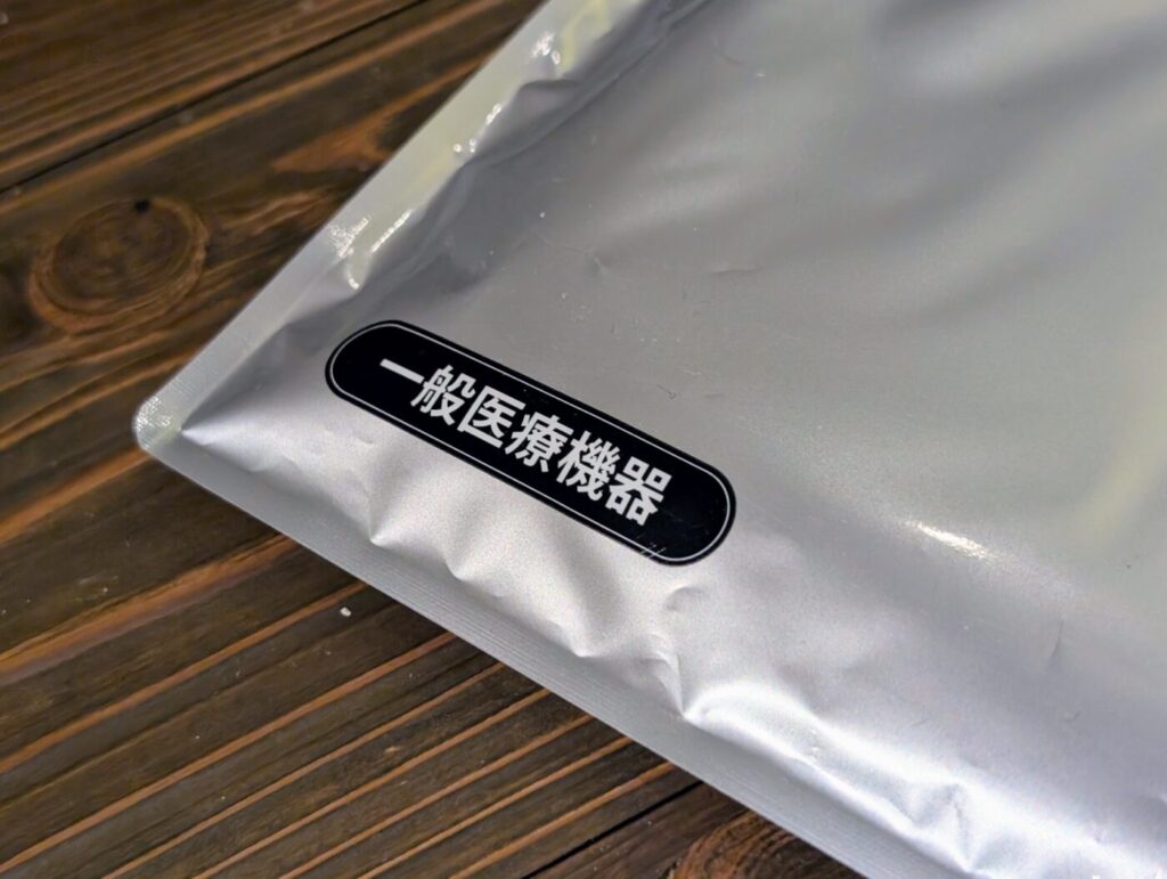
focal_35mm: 49
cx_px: 584
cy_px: 440
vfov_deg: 29.7
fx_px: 1654
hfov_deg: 38.9
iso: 256
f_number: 1.68
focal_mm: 6.9
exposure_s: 1/49.3
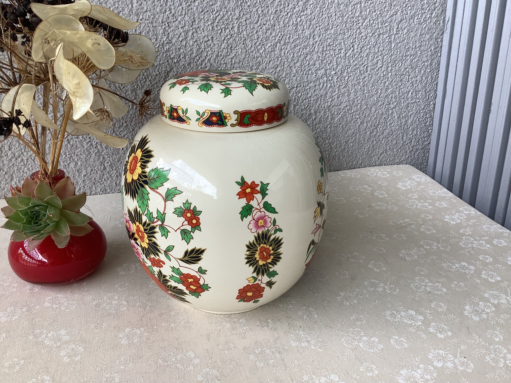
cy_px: 192
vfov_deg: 45.4
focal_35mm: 31
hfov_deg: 58.4
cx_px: 256
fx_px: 458
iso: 40
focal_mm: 3.3
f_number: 2.4
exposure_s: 1/120
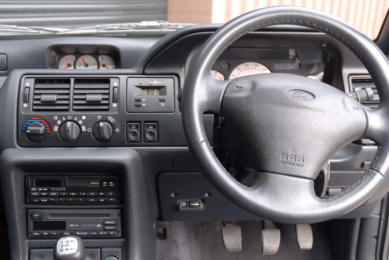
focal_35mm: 43
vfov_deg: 31.3
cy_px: 134
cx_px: 185
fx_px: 465
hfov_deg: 45.4
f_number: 4.5
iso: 100
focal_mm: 24
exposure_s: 1/15
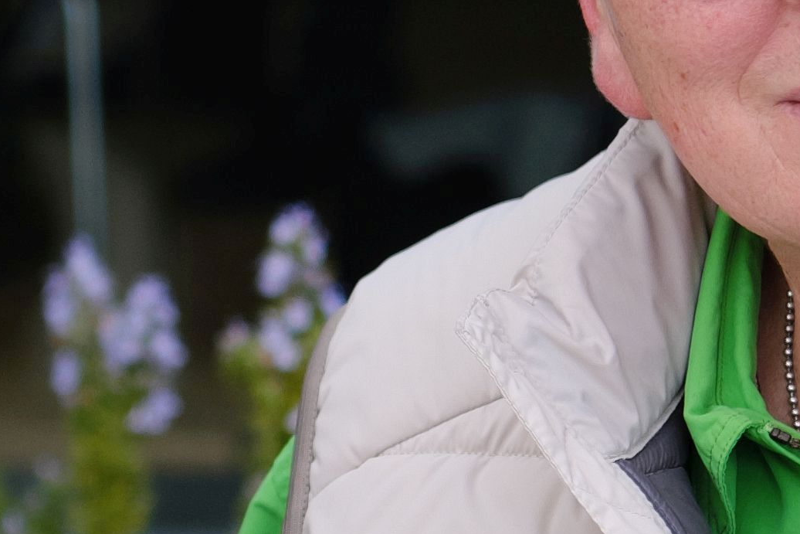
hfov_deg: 7.9
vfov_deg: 5.3
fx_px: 5800
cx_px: 63
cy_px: 420
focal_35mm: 261
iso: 125
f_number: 1.4
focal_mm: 23
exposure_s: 1/800
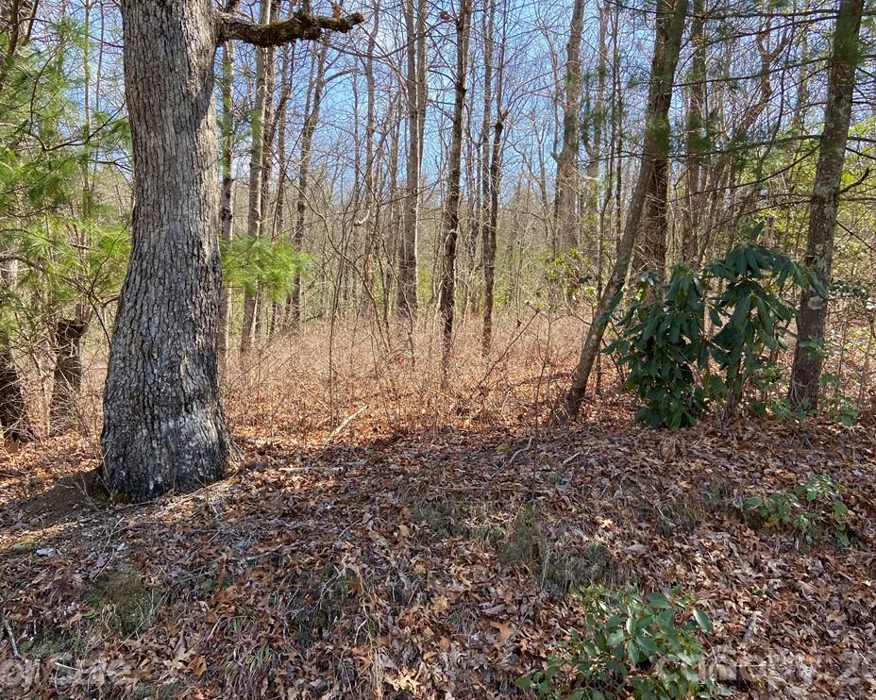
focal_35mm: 28
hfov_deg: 62.2
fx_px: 726
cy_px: 352
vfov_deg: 51.5
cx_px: 453
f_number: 1.8
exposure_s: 1/414
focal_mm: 4.25
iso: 32
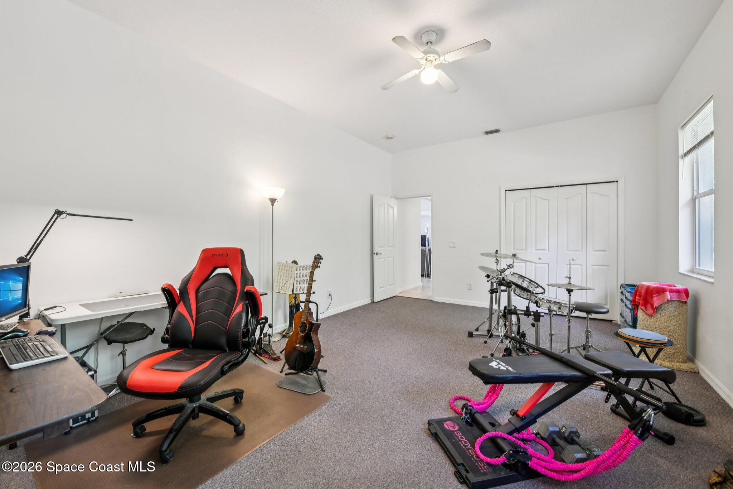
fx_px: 285
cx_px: 366
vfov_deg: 81.2
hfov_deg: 104.3
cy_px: 244
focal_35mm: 14
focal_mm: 14
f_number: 8
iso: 400
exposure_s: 1/6
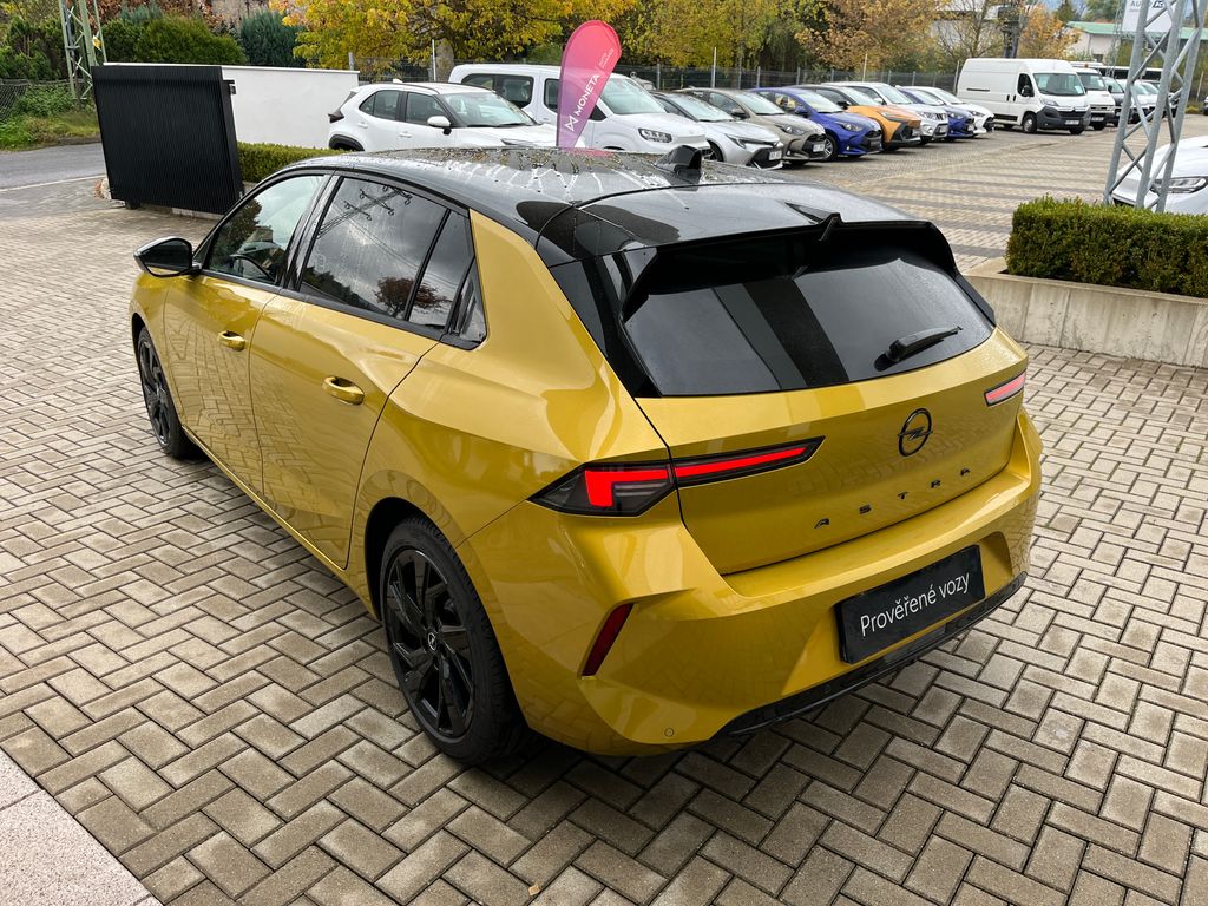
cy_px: 453
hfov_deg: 67.3
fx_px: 907
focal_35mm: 26
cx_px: 604
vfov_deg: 53.1
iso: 50
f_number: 1.6
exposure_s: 1/393
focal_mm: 5.1
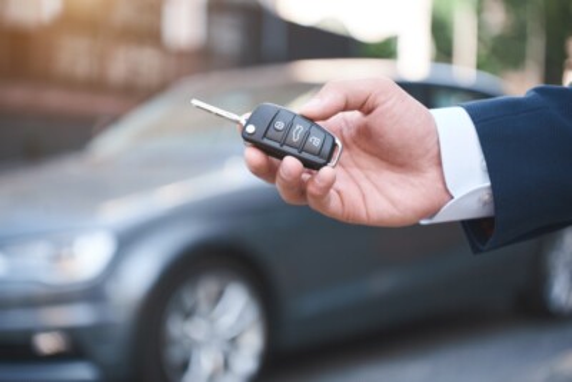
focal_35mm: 70
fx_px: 1113
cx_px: 286
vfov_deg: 19.5
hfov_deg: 28.8
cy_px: 191
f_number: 3.5
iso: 320
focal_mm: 70
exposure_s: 1/320
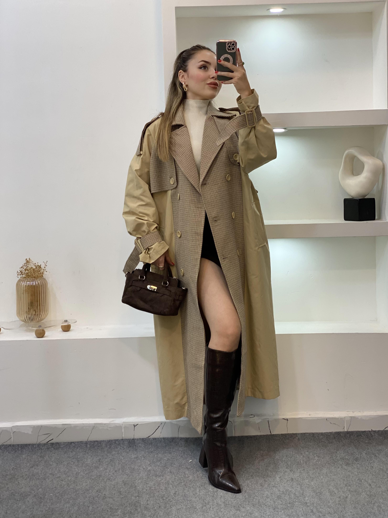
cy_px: 259
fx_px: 777
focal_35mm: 52
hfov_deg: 28.0
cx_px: 194
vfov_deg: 36.8
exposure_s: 1/100
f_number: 2
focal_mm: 6
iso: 100
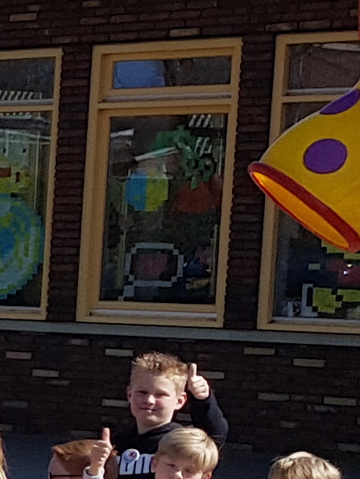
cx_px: -1134
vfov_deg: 11.1
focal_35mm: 176
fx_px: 2440
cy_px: 507
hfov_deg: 6.6
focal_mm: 4.2
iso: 40
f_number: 1.7
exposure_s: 1/2080
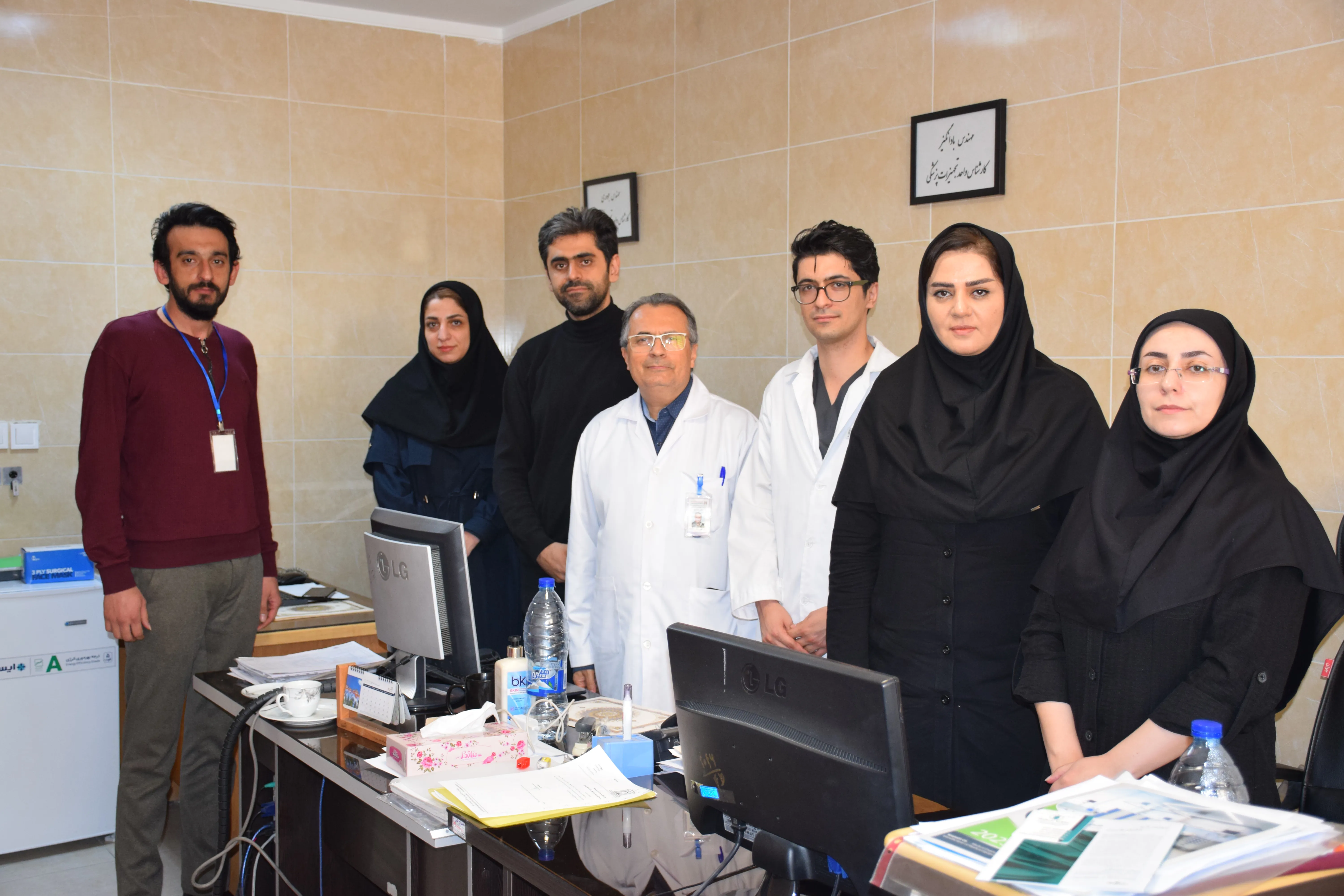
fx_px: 1512
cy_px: 448
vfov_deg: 33.0
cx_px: 672
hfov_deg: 47.9
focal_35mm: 40
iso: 800
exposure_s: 1/90
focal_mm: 27
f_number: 4.8
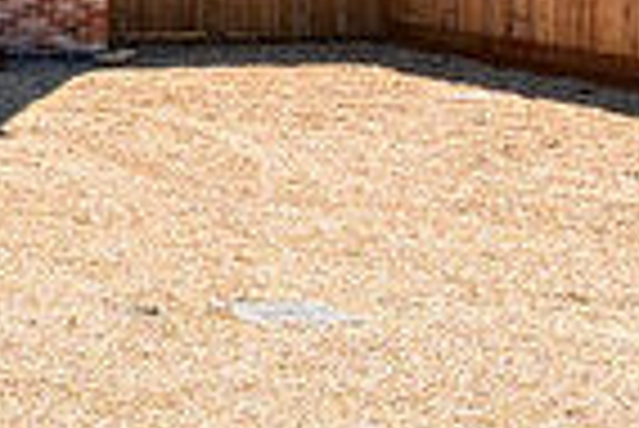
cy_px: -178
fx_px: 2630
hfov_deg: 12.3
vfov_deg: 9.1
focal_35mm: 148
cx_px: -634
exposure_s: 1/500
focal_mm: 20
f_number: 8
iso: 400
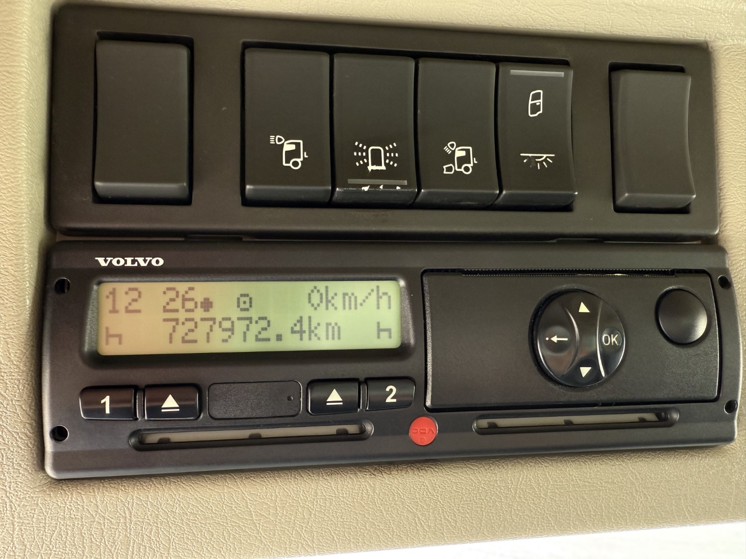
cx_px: 373
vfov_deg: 56.8
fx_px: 517
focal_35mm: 24
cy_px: 280
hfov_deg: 71.6
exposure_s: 1/99
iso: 320
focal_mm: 2.22
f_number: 2.2
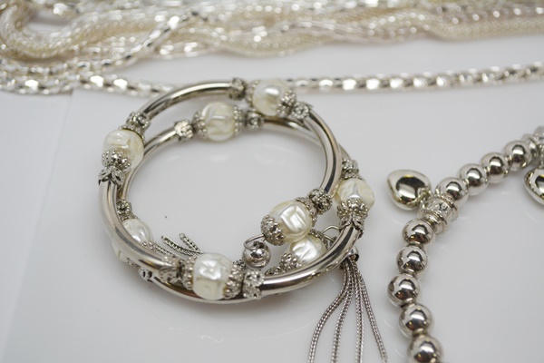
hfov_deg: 35.1
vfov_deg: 23.8
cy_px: 182
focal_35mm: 57
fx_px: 861
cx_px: 272
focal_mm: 38
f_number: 5.6
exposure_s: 1/125
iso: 360
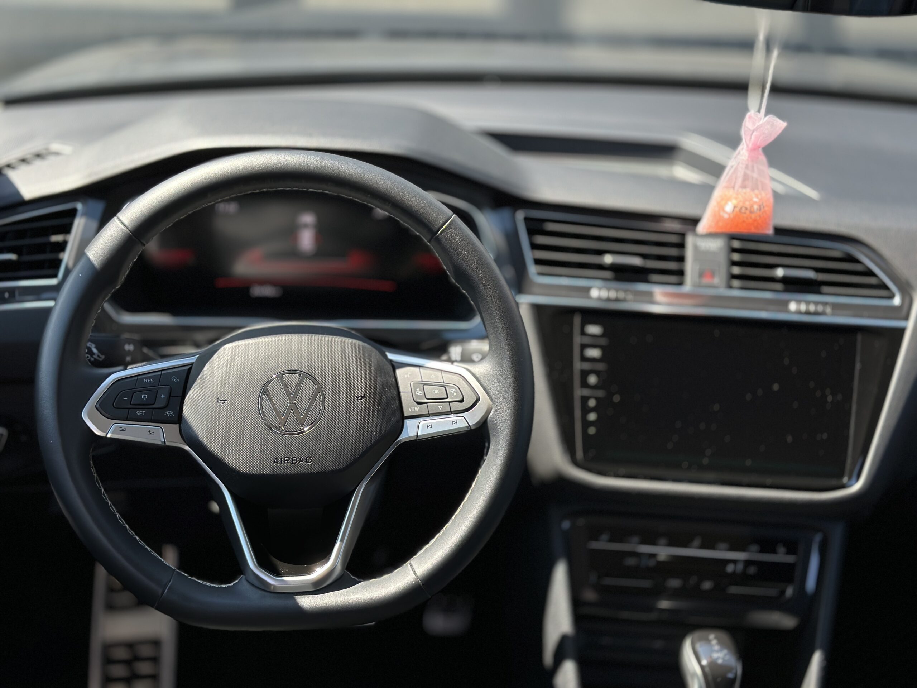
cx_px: 458
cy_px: 344
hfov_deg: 39.7
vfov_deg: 30.3
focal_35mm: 48
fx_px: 1272
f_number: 1.78
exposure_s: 1/962
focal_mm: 6.86
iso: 80
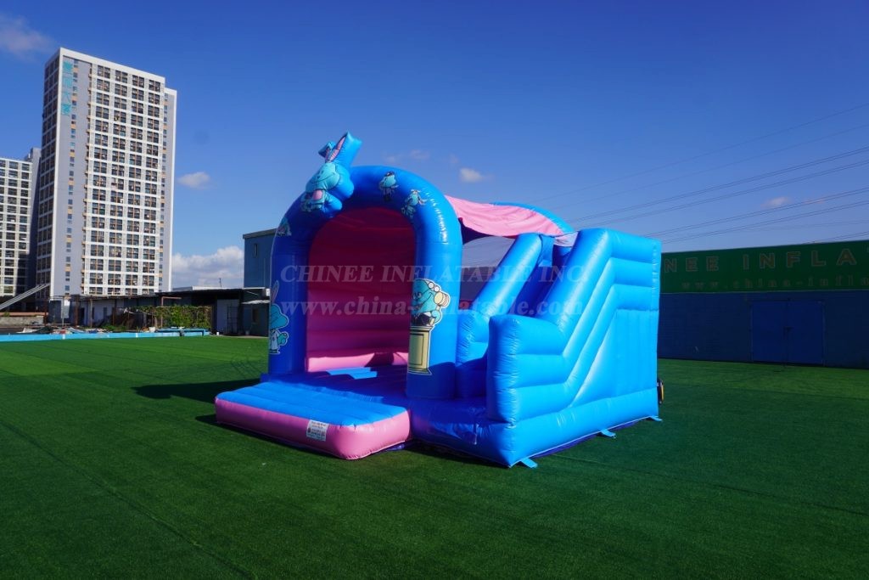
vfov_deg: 53.1
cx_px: 434
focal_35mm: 24
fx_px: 579
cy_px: 290
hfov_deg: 73.7
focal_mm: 16
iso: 100
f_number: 10
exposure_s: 1/250
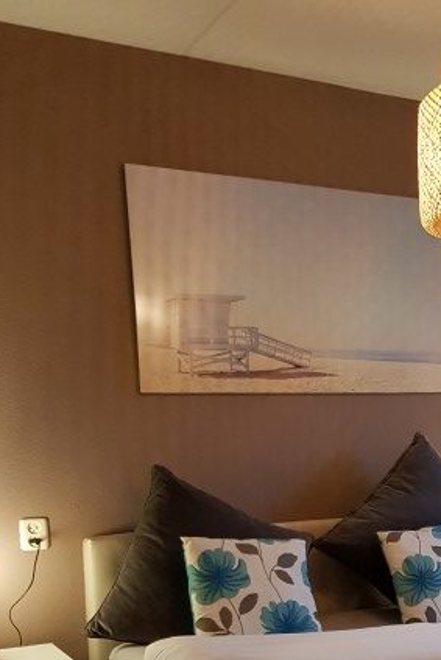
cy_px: 573
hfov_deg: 25.4
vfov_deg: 36.8
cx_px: 422
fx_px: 936
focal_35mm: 51
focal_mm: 4.2
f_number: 1.7
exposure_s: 1/50
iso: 200
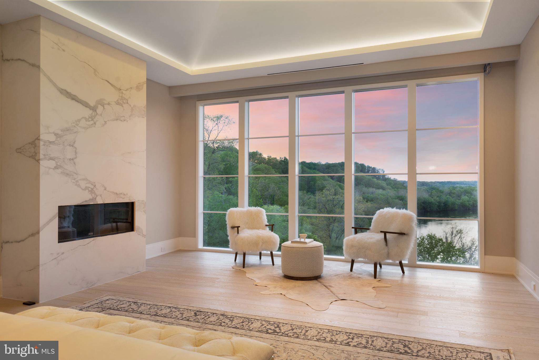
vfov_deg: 49.5
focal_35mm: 26
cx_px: 270
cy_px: 180
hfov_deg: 69.4
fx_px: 389
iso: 250
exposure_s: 1/13
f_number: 8
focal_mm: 26
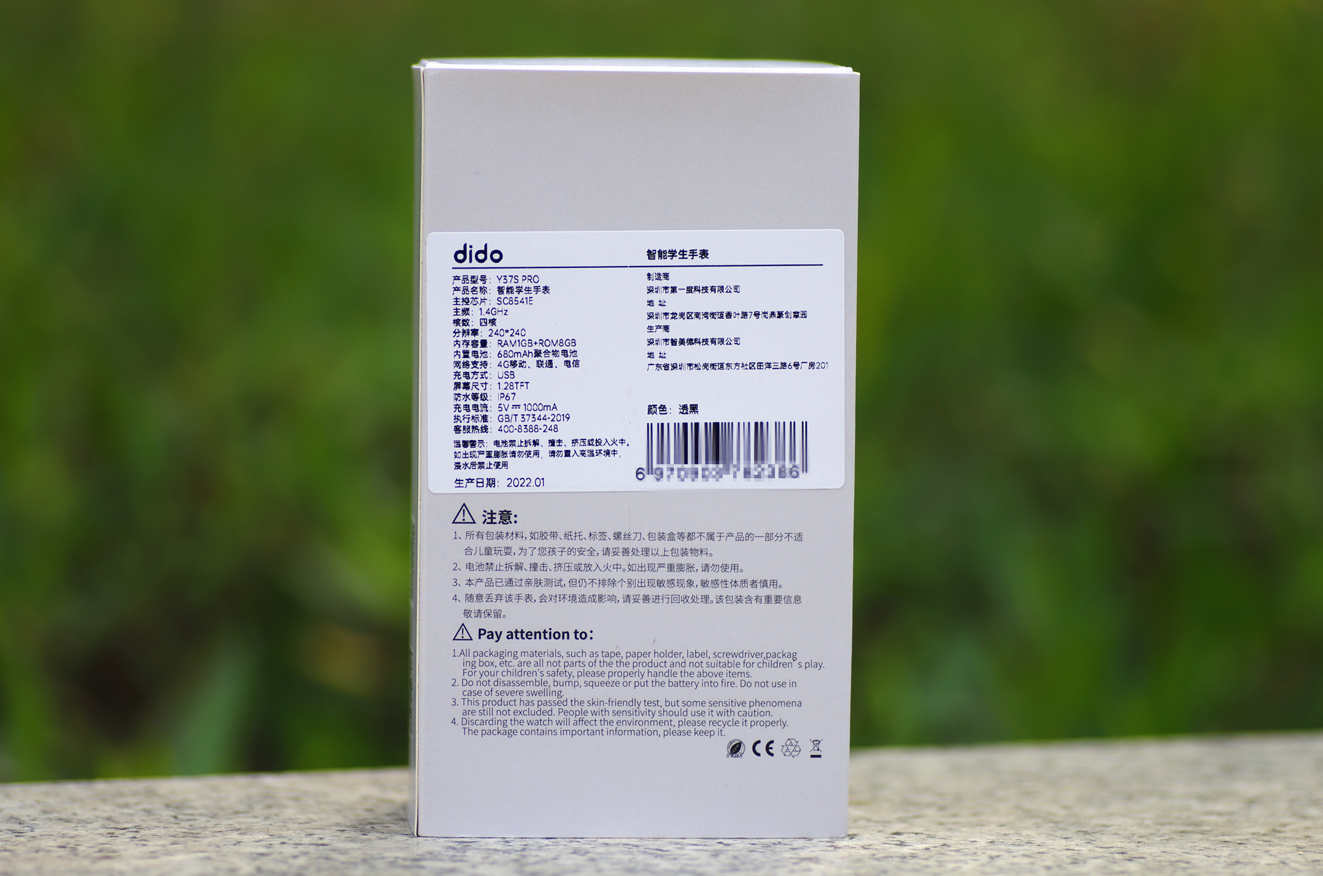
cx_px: 662
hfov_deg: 15.2
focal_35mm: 135
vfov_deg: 10.1
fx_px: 4950
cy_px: 438
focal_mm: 90
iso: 100
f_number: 2.8
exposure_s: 1/160
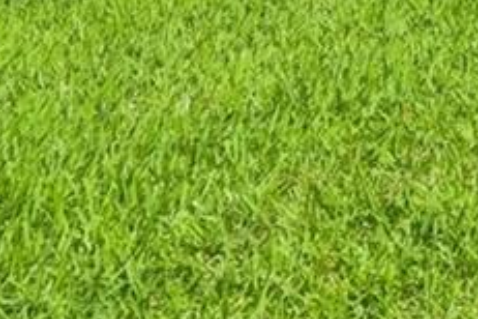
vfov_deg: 10.4
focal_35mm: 111
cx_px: 1295
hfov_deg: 12.3
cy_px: -491
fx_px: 1474
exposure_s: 1/80
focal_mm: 16
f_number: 9
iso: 250
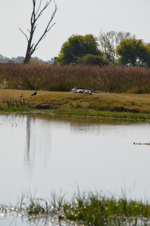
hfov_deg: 3.8
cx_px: 75
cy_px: 113
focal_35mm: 360
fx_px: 2260
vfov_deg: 5.7
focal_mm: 240
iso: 200
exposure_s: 1/1000
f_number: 8
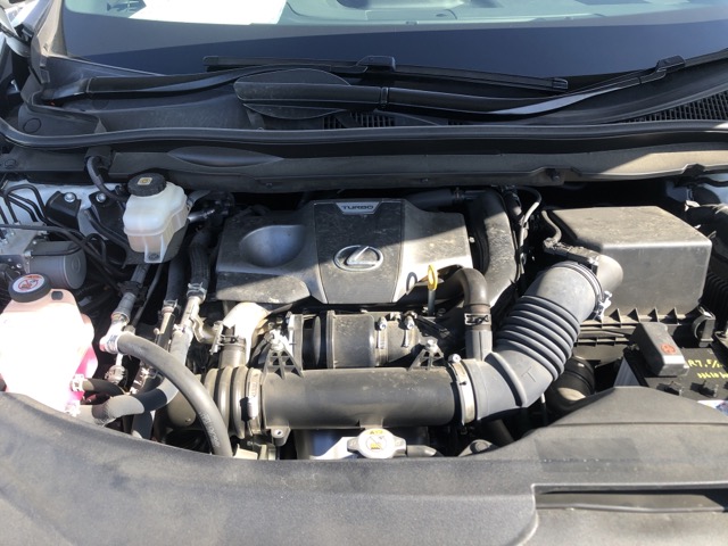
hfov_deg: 63.4
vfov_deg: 49.7
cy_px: 273
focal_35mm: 28
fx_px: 589
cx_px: 364
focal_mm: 3.99
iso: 20
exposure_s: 1/268
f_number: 1.8
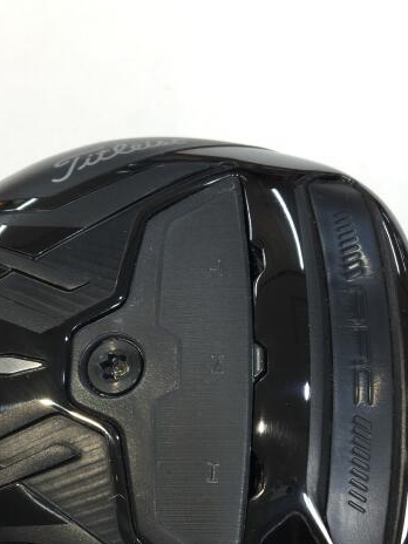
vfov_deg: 41.2
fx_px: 707
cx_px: 171
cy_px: 390
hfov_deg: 32.1
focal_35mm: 45
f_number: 2.2
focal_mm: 4.15
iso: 25
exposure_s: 1/60
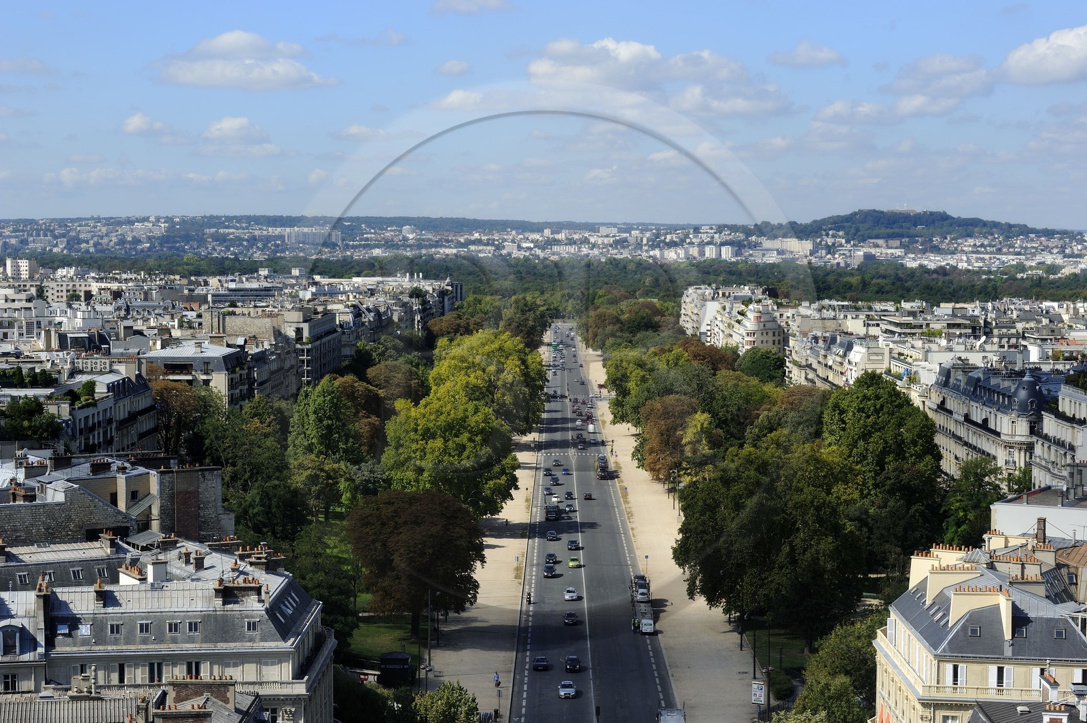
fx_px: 2112
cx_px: 544
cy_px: 362
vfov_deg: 19.4
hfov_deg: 28.9
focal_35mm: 70
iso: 200
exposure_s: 1/250
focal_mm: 70
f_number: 10
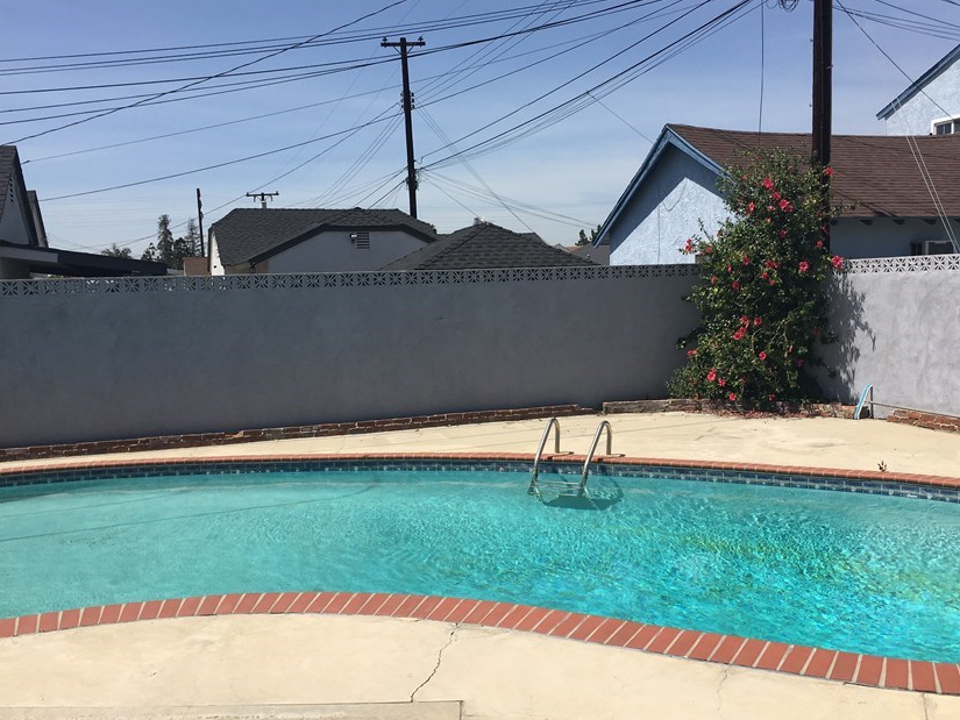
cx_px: 528
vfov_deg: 39.6
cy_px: 384
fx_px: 999
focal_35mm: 36
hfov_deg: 51.3
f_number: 2.2
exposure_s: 1/2331
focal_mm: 4.15
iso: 25
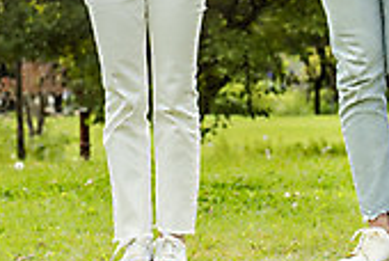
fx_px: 2663
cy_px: -128
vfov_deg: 5.6
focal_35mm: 246
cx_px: 88
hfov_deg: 8.3
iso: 320
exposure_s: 1/160
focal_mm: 70
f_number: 4.5
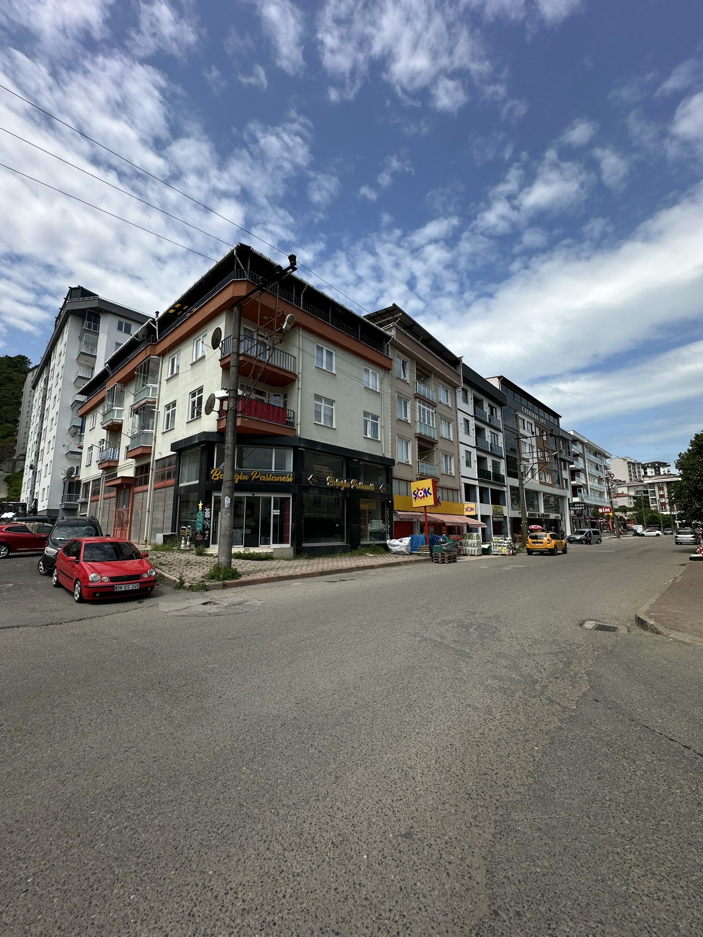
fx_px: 379
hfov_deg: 85.7
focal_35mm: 14
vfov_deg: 102.1
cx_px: 352
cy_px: 468
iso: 50
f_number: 2.2
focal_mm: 2.22
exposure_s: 1/2618
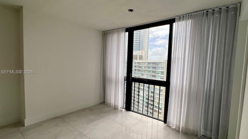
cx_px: 124
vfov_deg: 63.9
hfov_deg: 95.9
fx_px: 112
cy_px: 72
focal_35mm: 17
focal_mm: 1.57
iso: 32
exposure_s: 1/419
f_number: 1.8
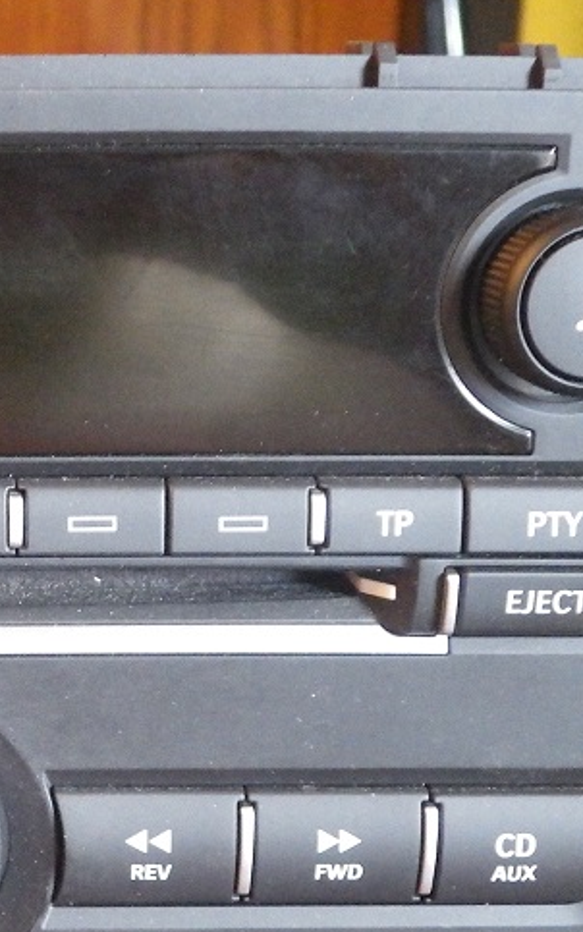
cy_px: 584
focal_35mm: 69
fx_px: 1754
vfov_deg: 29.7
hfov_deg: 17.9
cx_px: -118
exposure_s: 1/40
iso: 1600
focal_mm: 5.5
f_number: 2.3
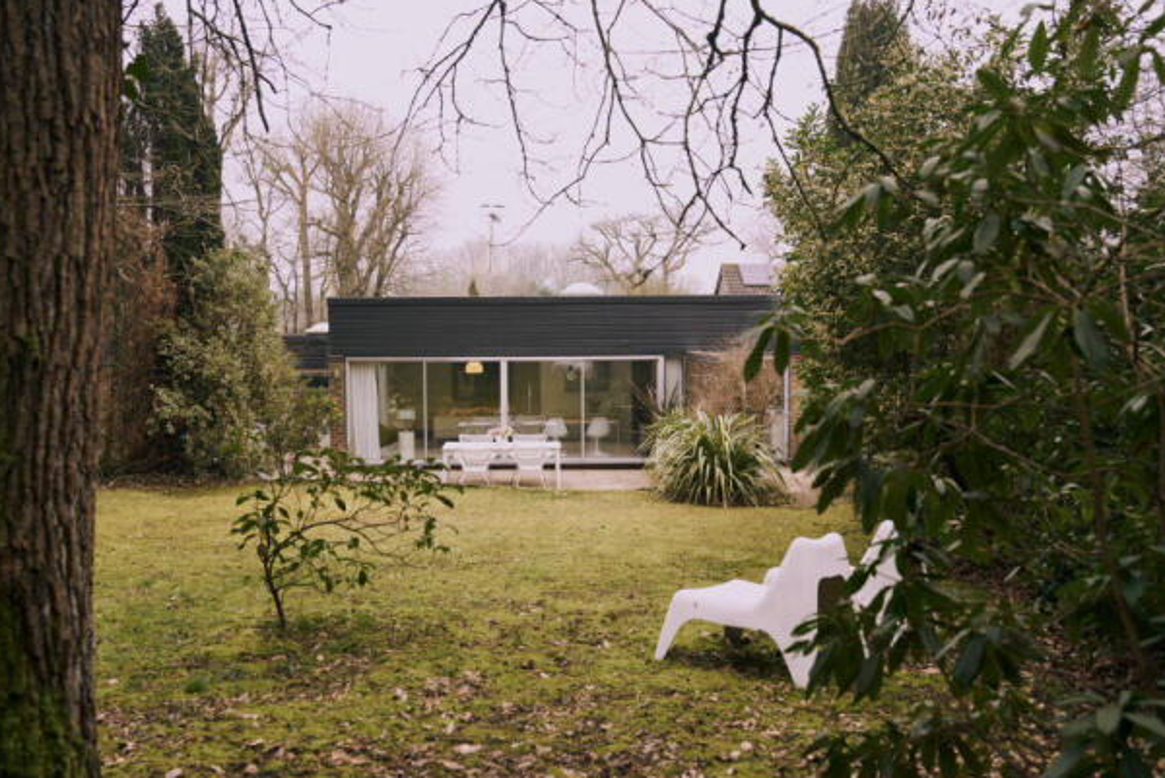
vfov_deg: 36.9
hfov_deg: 53.1
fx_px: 1166
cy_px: 401
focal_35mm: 36
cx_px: 582
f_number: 4
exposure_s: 1/200
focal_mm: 33
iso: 320
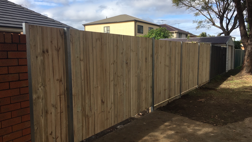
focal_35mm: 32
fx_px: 214
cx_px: 128
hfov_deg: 61.0
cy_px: 78
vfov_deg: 36.7
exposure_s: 1/1183
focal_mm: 4.15
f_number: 2.2
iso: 25
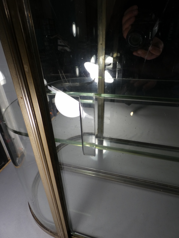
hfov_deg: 66.0
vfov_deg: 81.7
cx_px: 90
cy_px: 119
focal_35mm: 20
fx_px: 138
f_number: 2.8
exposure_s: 1/200
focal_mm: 3.6
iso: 80
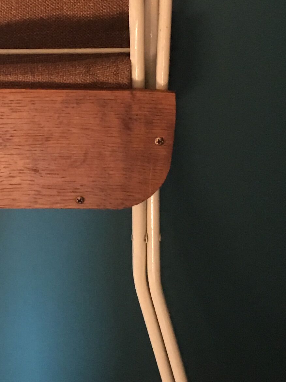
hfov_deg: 14.6
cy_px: 61
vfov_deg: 19.4
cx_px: 3
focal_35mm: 100
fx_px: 1101
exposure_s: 1/17
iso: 100
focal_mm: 4.15
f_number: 2.2
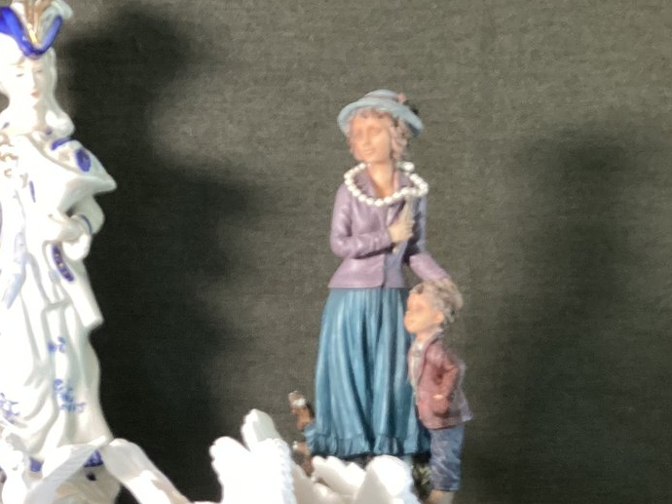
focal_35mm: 68
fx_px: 1320
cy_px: 532
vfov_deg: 20.7
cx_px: 11
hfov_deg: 27.1
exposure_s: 1/60
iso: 125
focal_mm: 3.3
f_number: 2.4
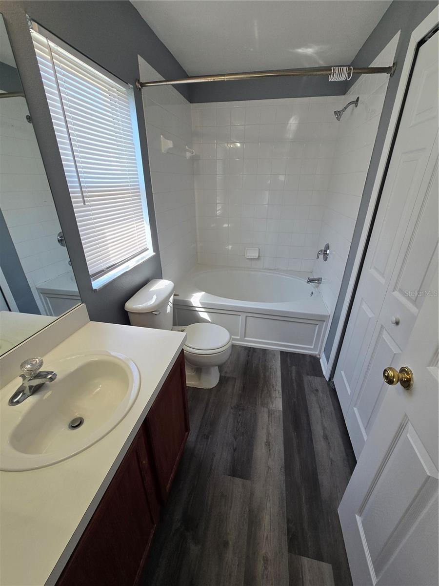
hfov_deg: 89.9
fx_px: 220
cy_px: 293
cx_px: 220
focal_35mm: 13
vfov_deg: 106.2
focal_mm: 2.2
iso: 64
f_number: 2.2
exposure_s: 1/120
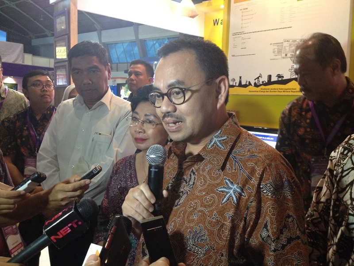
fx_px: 358
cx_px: 177
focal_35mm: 35
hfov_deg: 52.6
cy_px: 133
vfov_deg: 40.7
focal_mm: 4.28
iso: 250
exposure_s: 1/20
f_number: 2.4
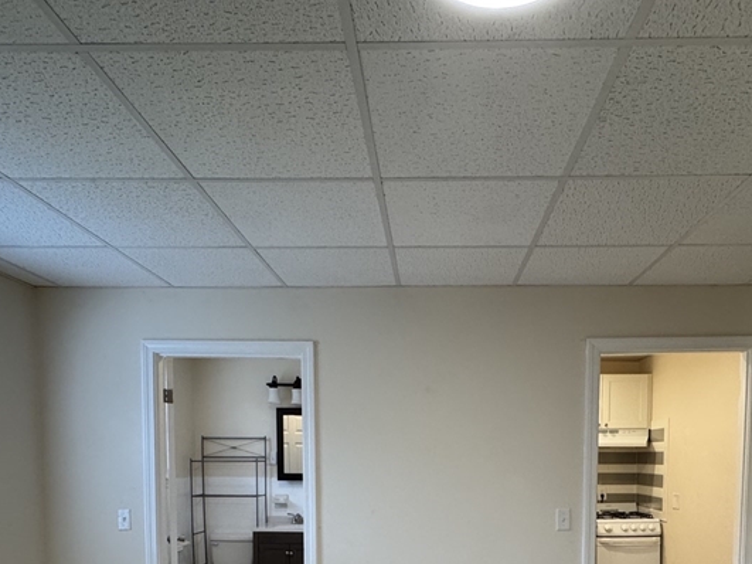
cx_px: 426
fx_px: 586
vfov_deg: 46.7
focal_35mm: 27
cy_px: 499
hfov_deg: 65.1
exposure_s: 1/120
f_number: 2.2
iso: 320
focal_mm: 2.22
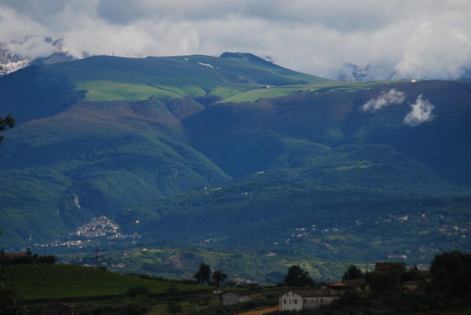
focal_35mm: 218
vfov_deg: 6.3
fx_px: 2848
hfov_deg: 9.5
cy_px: 158
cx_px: 236
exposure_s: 1/1250
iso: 200
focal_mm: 145
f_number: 5.6
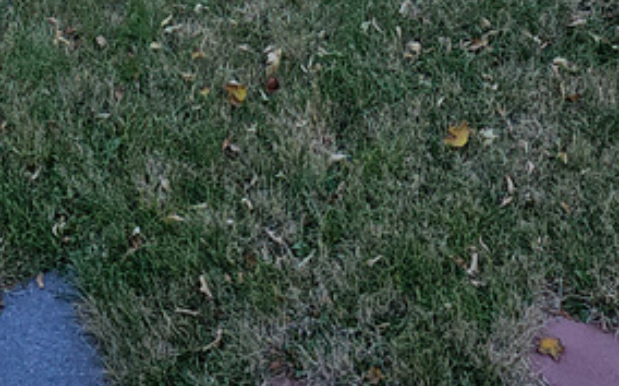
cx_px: 150
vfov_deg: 12.7
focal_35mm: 88
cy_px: -425
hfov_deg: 23.3
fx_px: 1483
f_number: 1.7
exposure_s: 1/120
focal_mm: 6.3
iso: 16
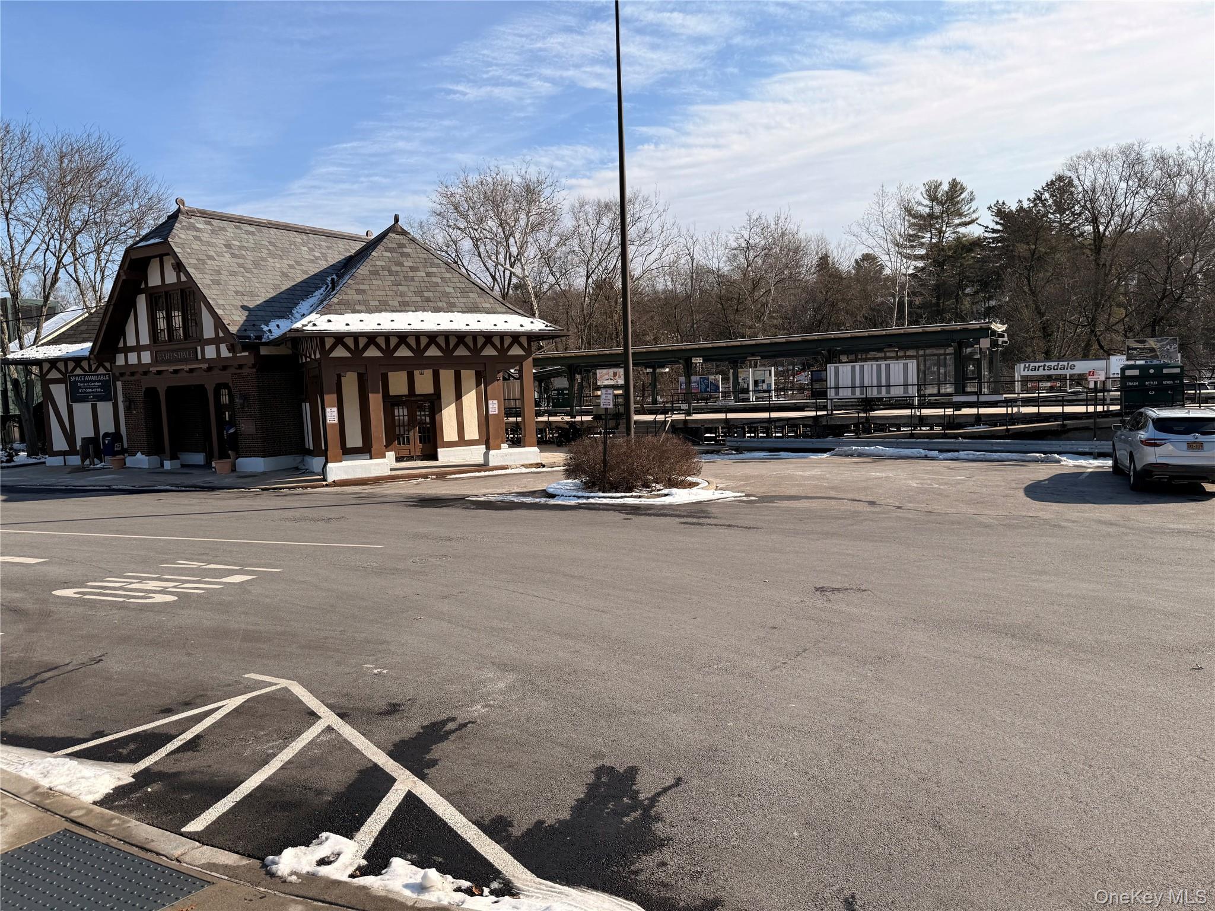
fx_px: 842
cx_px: 608
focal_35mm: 24
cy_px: 456
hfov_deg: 71.6
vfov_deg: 56.8
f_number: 1.78
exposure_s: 1/4975
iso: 80
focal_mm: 6.76
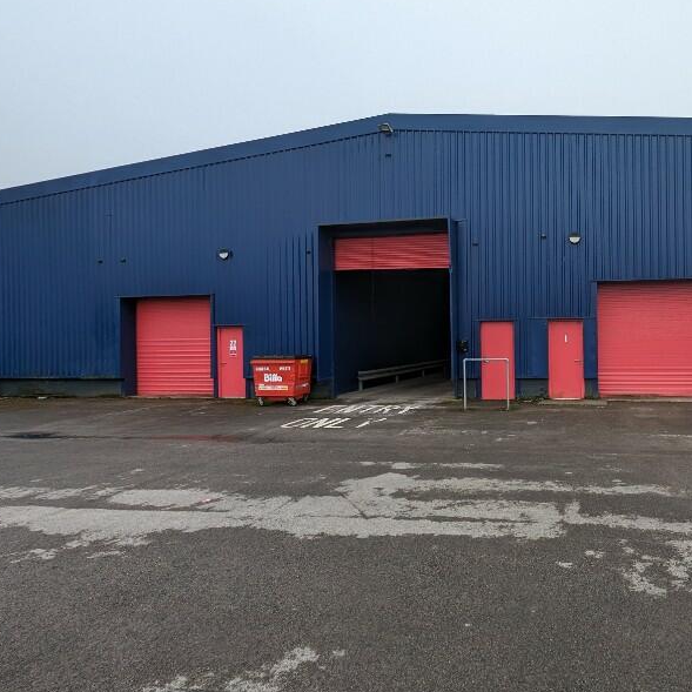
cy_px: 342
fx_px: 452
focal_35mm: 20
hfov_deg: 70.4
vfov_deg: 74.8
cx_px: 509
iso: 47
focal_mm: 1.95
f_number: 2.2
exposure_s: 1/364
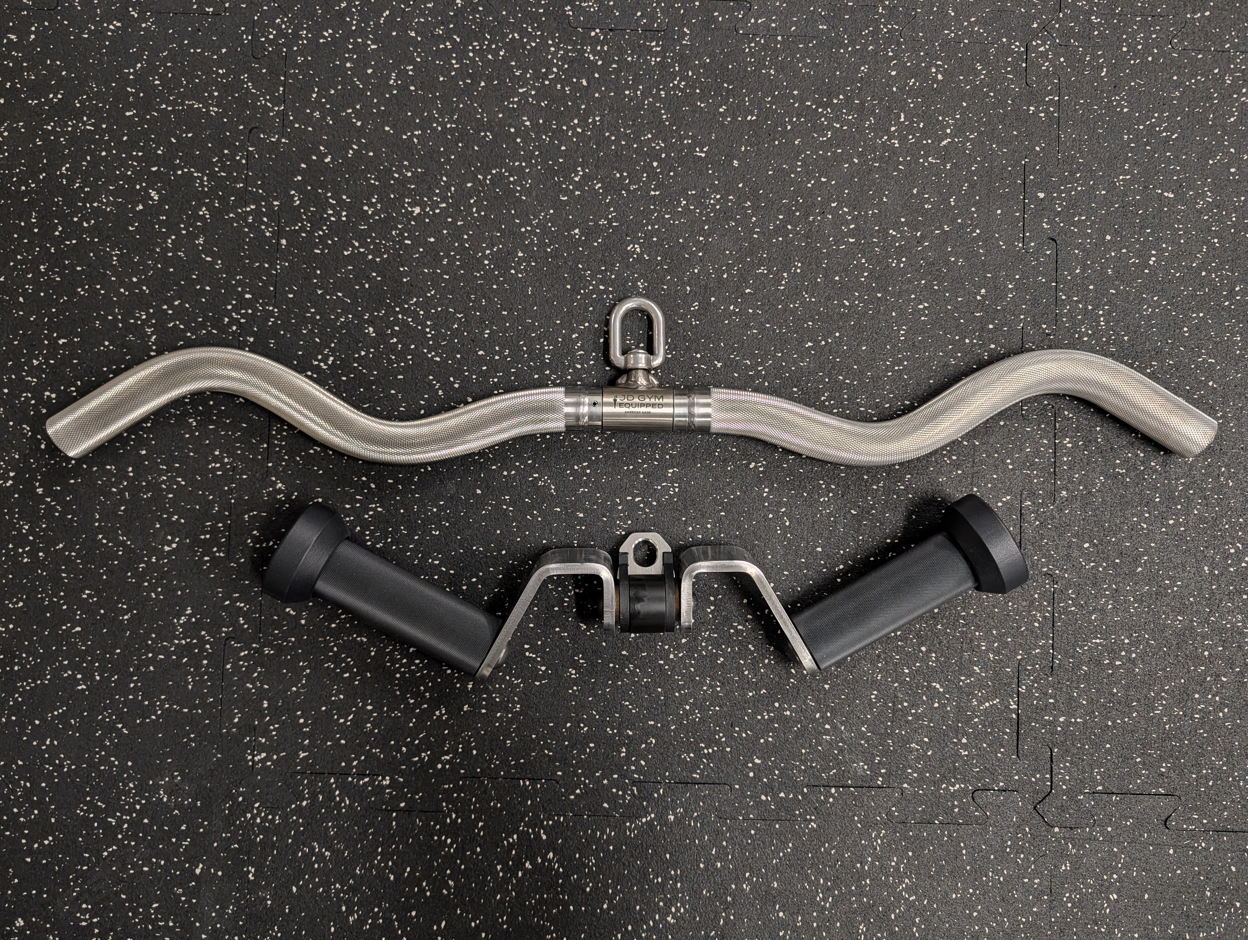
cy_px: 470
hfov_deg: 71.5
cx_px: 624
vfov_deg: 56.9
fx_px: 866
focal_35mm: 24
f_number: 1.68
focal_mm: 6.9
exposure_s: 1/40
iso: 35
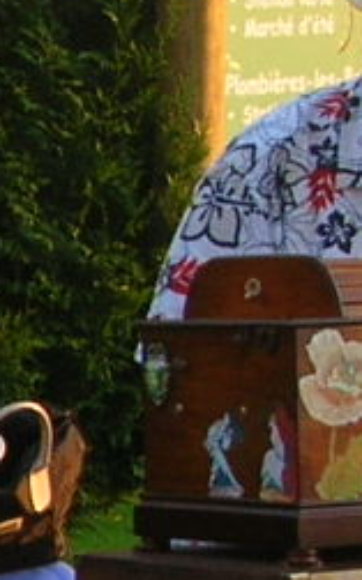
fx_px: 3734
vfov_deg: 8.9
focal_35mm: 236
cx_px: -530
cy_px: 518
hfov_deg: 5.4
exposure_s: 1/65
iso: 50
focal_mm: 5.8
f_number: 2.8
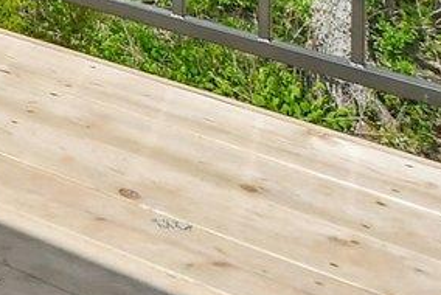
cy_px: -665
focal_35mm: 108
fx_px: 1324
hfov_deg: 12.1
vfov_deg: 9.3
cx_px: -790
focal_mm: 10
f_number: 8
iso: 400
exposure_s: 1/1600
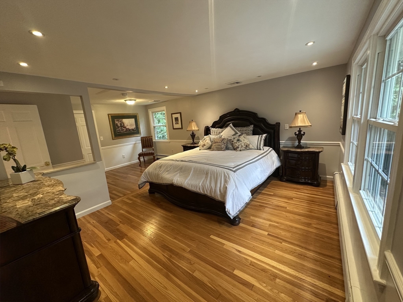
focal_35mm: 14
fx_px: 163
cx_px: 202
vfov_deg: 85.7
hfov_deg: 102.1
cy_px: 151
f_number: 2.2
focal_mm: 2.22
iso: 200
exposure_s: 1/60
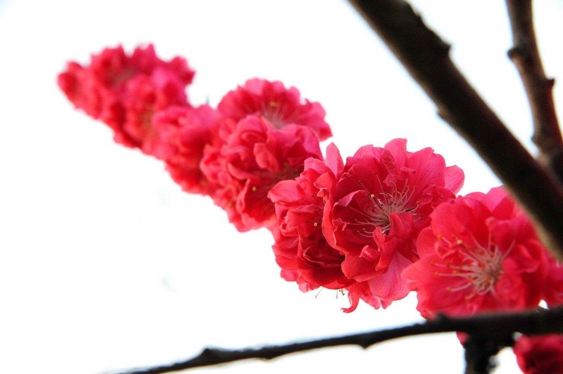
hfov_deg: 23.9
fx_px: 1328
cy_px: 187
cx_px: 282
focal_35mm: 85
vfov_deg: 16.0
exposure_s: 1/100
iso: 3200
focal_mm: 85
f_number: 13
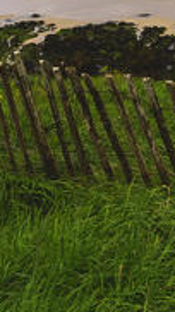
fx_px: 885
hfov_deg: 10.7
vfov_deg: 19.4
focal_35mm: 107
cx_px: 289
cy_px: -5
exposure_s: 1/2
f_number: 10
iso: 50
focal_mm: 31
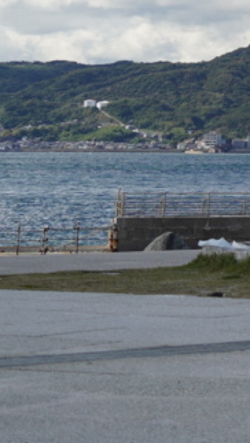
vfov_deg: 9.8
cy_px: -165
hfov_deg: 5.2
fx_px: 2530
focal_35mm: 215
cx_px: 882
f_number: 6.3
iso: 100
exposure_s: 1/125
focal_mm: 41
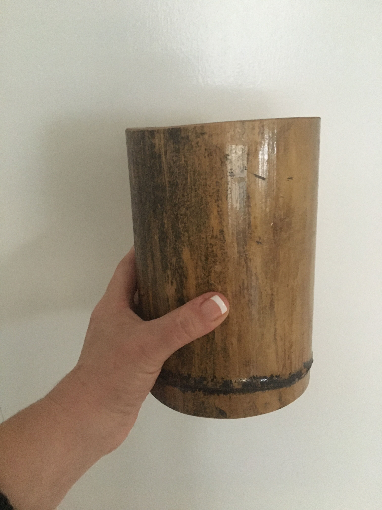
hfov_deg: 48.2
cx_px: 191
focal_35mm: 29
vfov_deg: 61.7
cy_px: 255
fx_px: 427
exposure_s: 1/15
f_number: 2.2
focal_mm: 4.15
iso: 320
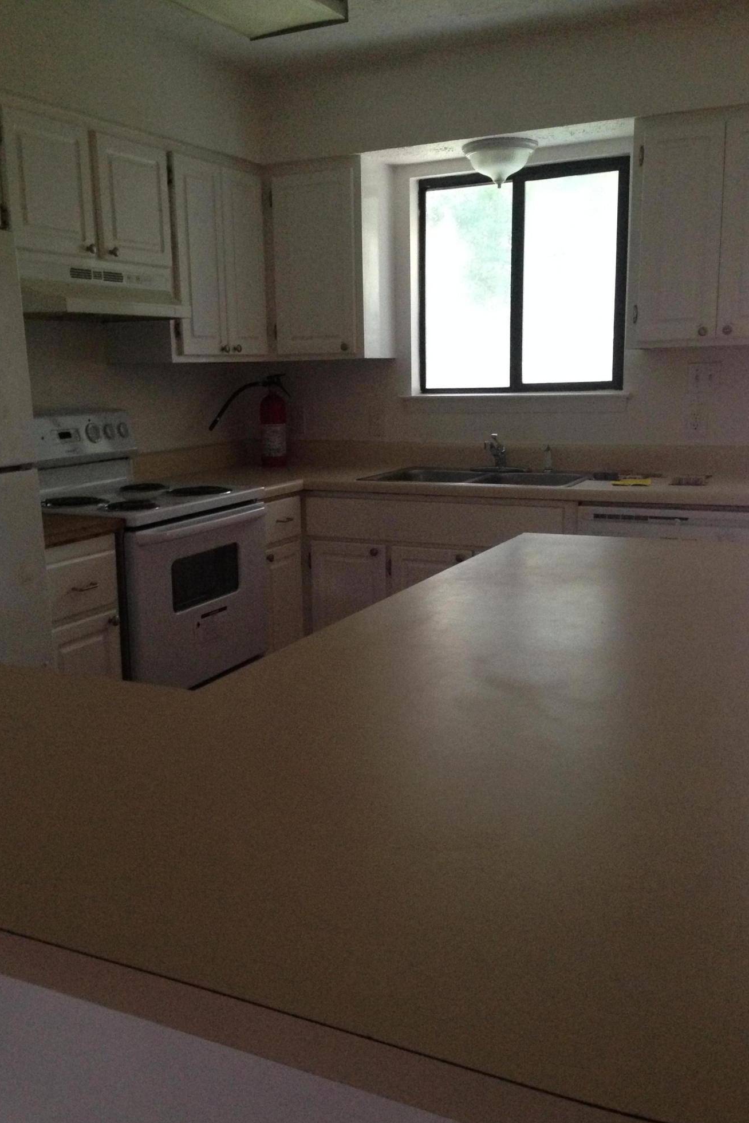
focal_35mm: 35
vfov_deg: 54.4
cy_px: 572
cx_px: 336
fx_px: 1092
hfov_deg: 37.8
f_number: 2.4
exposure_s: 1/15
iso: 400
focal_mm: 4.12
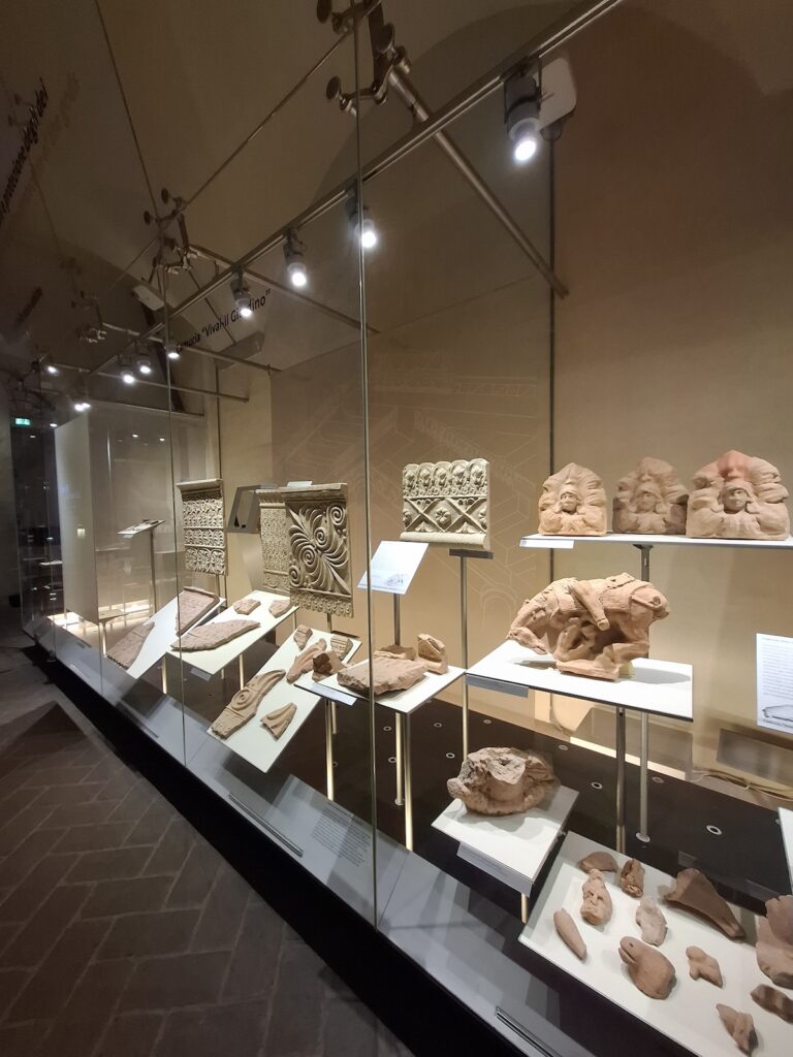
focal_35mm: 13
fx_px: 397
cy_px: 528
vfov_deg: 106.2
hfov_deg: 89.9
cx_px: 396
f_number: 2.2
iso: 160
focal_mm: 1.74
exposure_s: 1/50
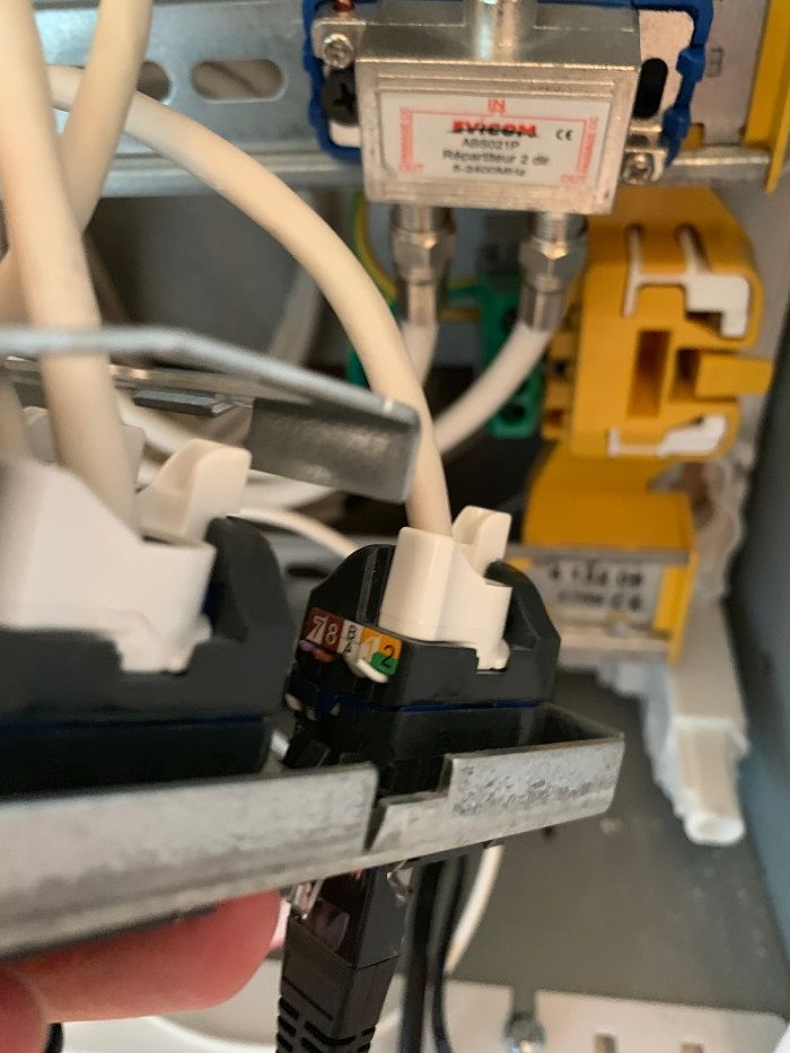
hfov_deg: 53.1
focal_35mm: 26
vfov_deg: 67.3
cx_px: 395
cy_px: 526
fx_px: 791
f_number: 1.8
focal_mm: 4.25
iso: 800
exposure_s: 1/25
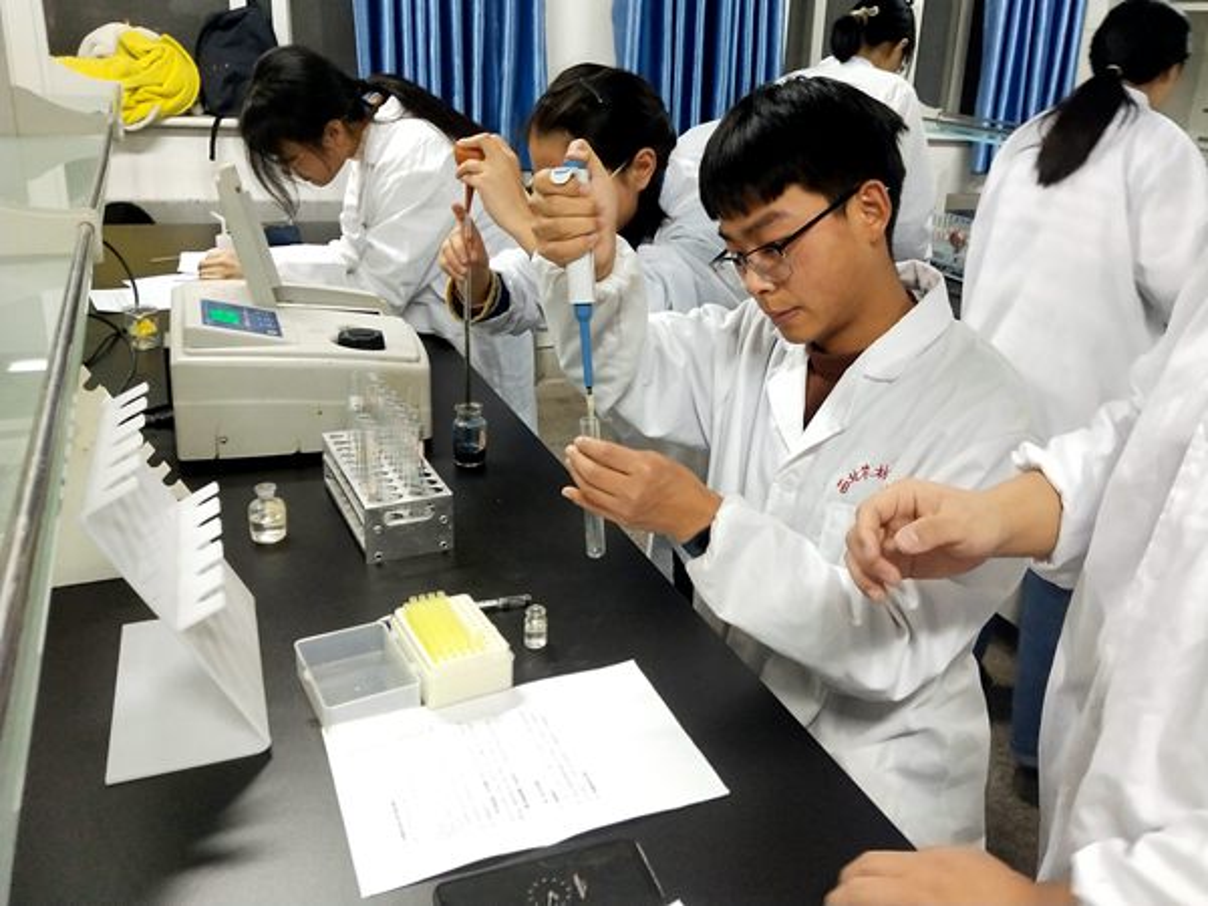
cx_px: 604
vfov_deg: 46.8
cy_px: 453
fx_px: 1047
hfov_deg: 60.0
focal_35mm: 30
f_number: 1.8
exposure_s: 1/50
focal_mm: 3.95
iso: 498
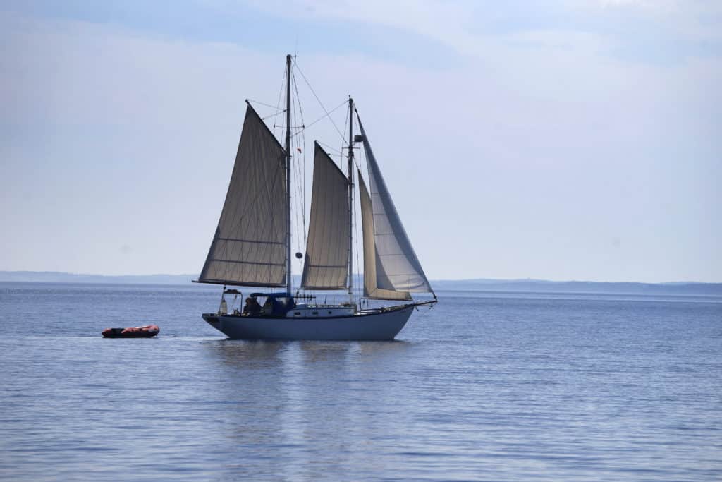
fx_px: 4212
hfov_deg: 9.8
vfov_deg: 6.5
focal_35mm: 210
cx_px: 361
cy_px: 241
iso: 400
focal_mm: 210
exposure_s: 1/2500
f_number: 8
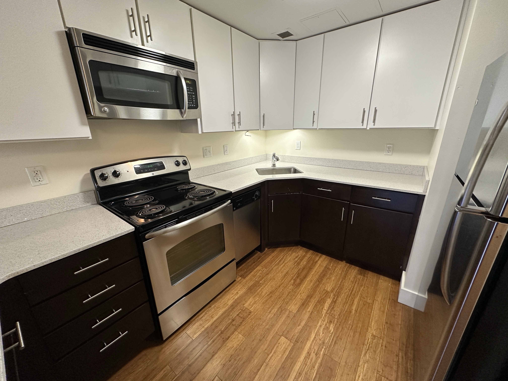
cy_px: 190
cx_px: 254
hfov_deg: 102.1
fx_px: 205
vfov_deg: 85.7
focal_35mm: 14
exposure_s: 1/60
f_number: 2.2
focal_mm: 2.22
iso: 160
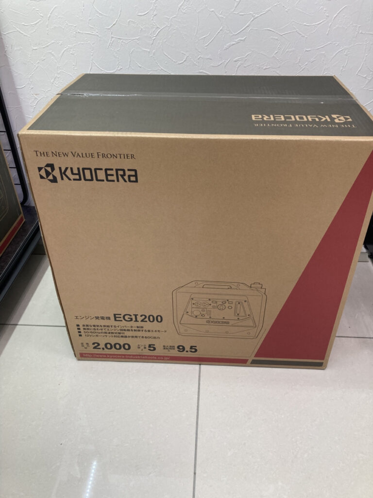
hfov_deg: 49.7
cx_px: 186
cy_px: 249
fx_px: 402
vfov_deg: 63.4
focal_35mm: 28
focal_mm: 3.99
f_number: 1.8
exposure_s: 1/121
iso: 50
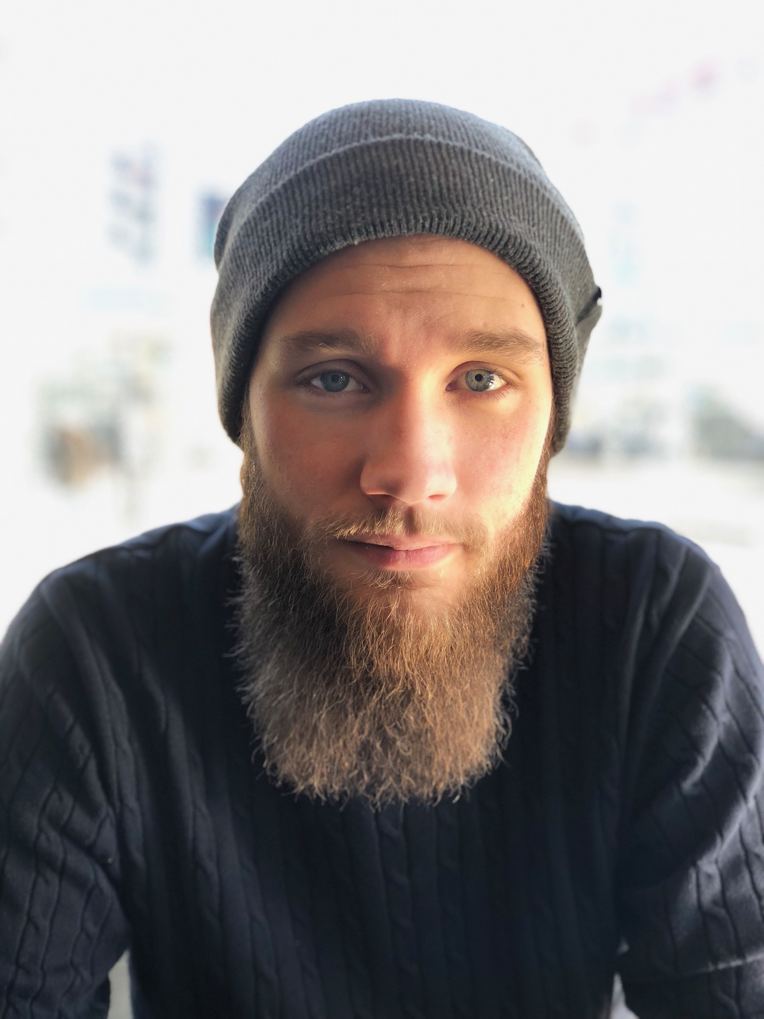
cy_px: 510
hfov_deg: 28.0
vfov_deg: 36.8
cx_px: 382
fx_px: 1530
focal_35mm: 52
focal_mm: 6
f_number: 2.4
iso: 25
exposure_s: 1/50
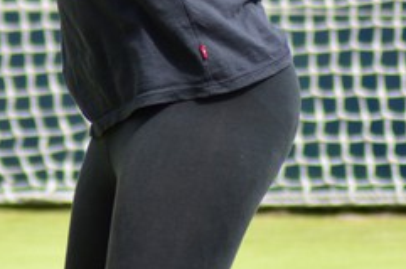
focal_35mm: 958
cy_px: -137
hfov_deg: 2.2
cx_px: 79
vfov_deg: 1.4
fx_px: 10789
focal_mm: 150
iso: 320
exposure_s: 1/1250
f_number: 4.2
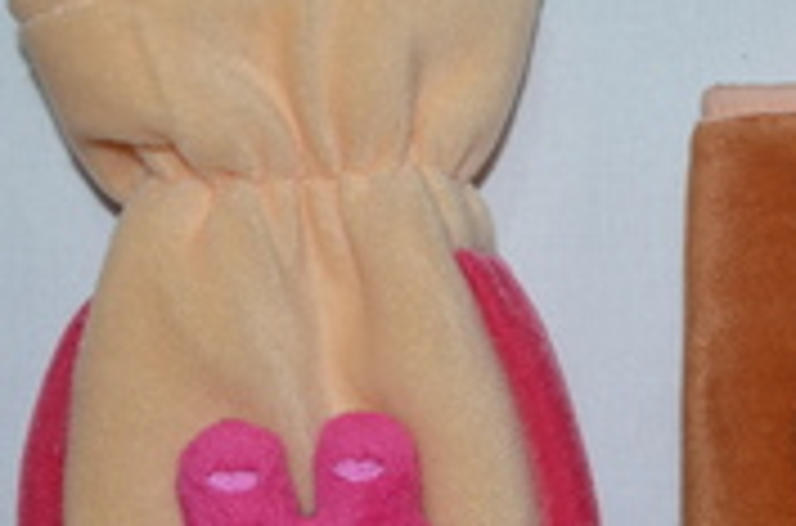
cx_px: 684
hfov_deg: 21.6
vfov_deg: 14.6
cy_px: 375
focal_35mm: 93
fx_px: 2051
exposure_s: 1/60
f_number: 3.8
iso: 560
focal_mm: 22
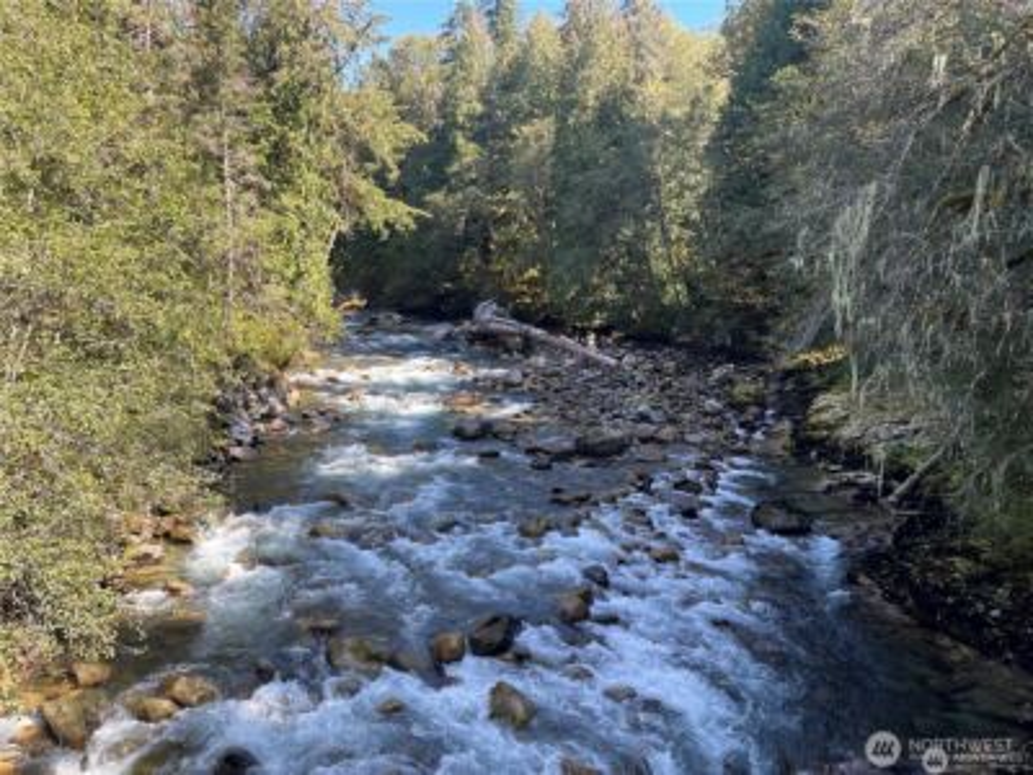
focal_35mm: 26
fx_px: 776
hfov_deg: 67.3
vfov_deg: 53.1
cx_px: 516
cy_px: 388
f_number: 1.6
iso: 32
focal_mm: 5.1
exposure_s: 1/336
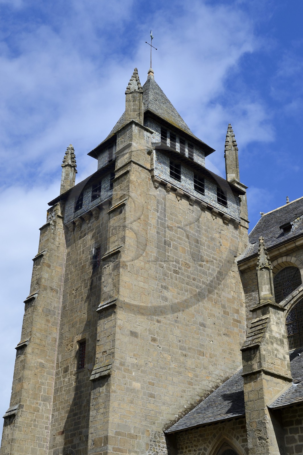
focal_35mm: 50
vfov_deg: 39.6
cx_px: 152
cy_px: 228
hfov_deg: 27.0
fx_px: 632
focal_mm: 50
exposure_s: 1/250
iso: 200
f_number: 13
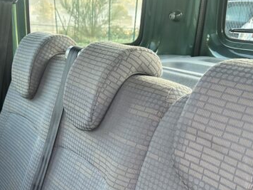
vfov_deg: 25.9
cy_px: 182
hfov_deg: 35.1
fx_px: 395
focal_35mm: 54
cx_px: 78
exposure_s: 1/121
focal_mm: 6.86
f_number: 1.78
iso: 200
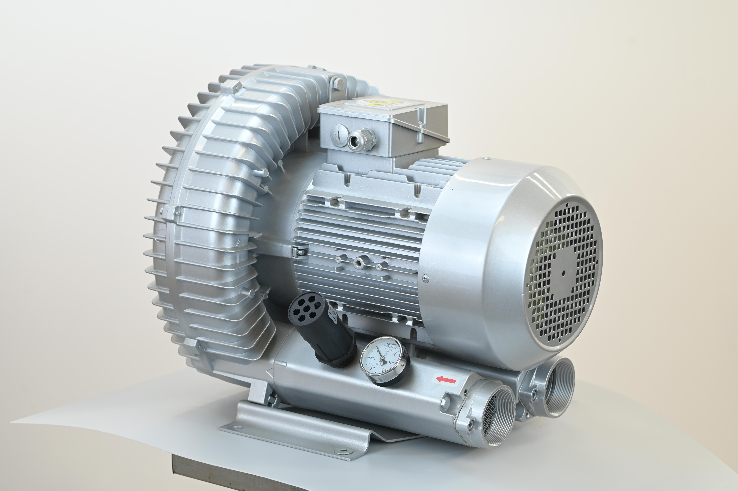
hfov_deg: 23.9
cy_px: 246
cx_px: 369
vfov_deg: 16.1
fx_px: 1741
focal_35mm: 85
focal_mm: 85
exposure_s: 1/160
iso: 1000
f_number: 5.6
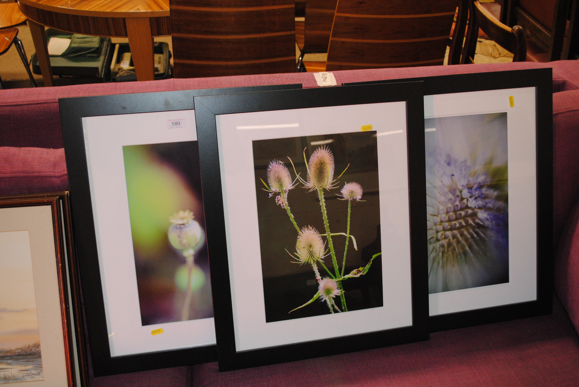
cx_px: 290
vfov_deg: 37.0
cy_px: 194
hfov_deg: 53.1
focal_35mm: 36
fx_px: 580
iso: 800
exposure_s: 1/60
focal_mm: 24
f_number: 5
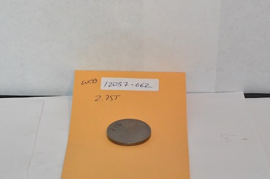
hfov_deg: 19.0
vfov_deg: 12.6
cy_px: 112
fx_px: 808
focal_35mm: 108
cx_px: 130
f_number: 10
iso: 6400
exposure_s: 1/200
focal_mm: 50
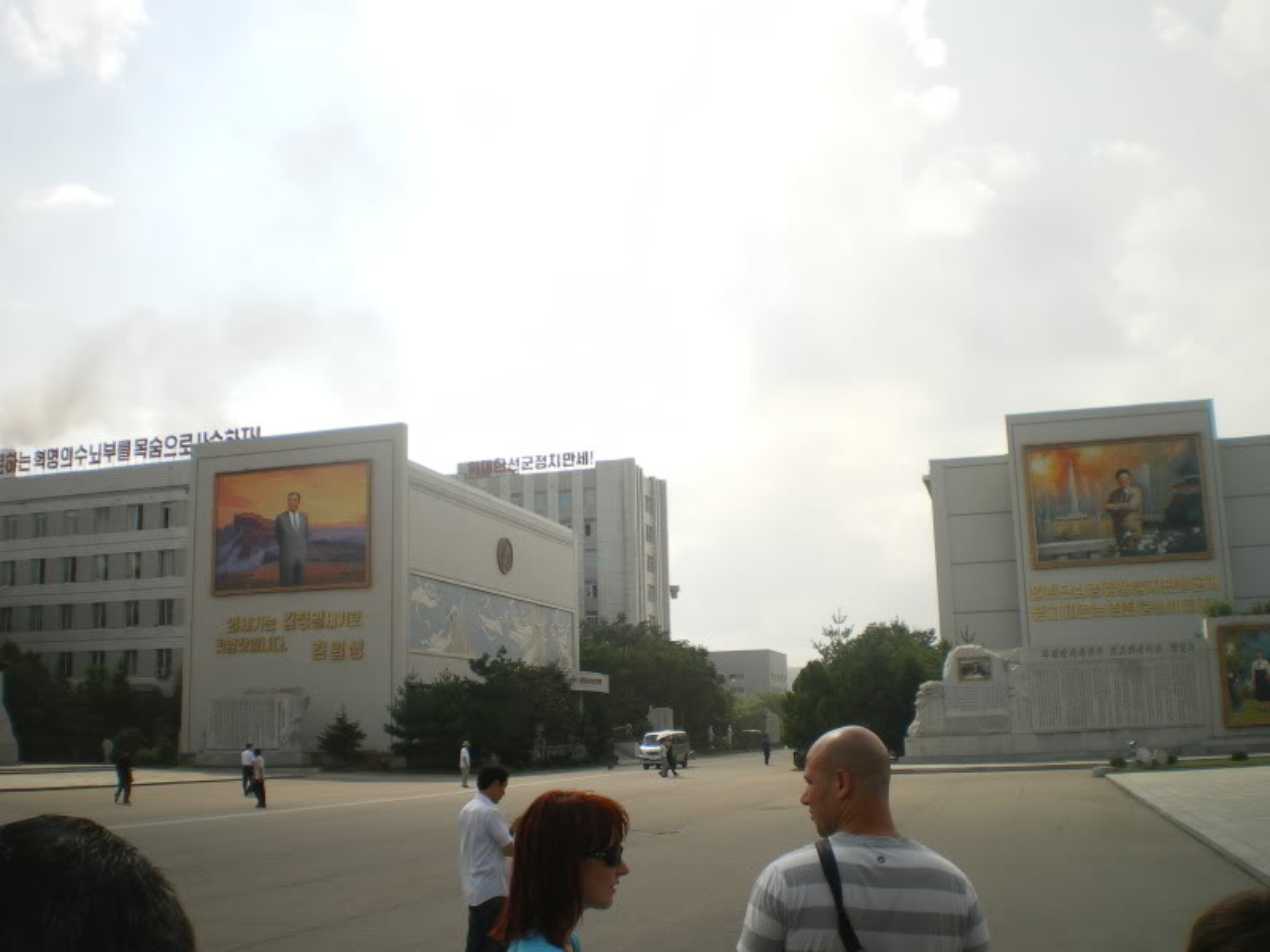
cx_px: 635
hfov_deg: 51.4
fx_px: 1321
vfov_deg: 39.7
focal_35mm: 36
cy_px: 476
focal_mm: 6.3
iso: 50
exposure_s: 1/500
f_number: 4.6
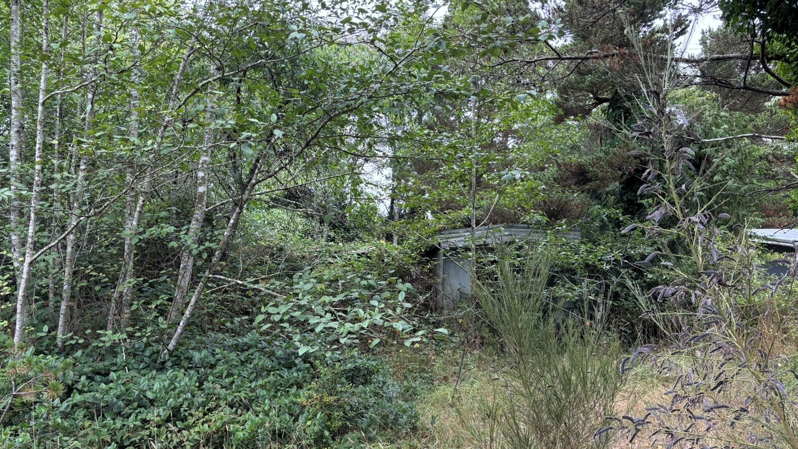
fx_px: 614
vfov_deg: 40.1
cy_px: 259
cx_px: 398
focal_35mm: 29
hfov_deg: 66.1
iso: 40
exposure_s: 1/149
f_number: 1.6
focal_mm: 5.96
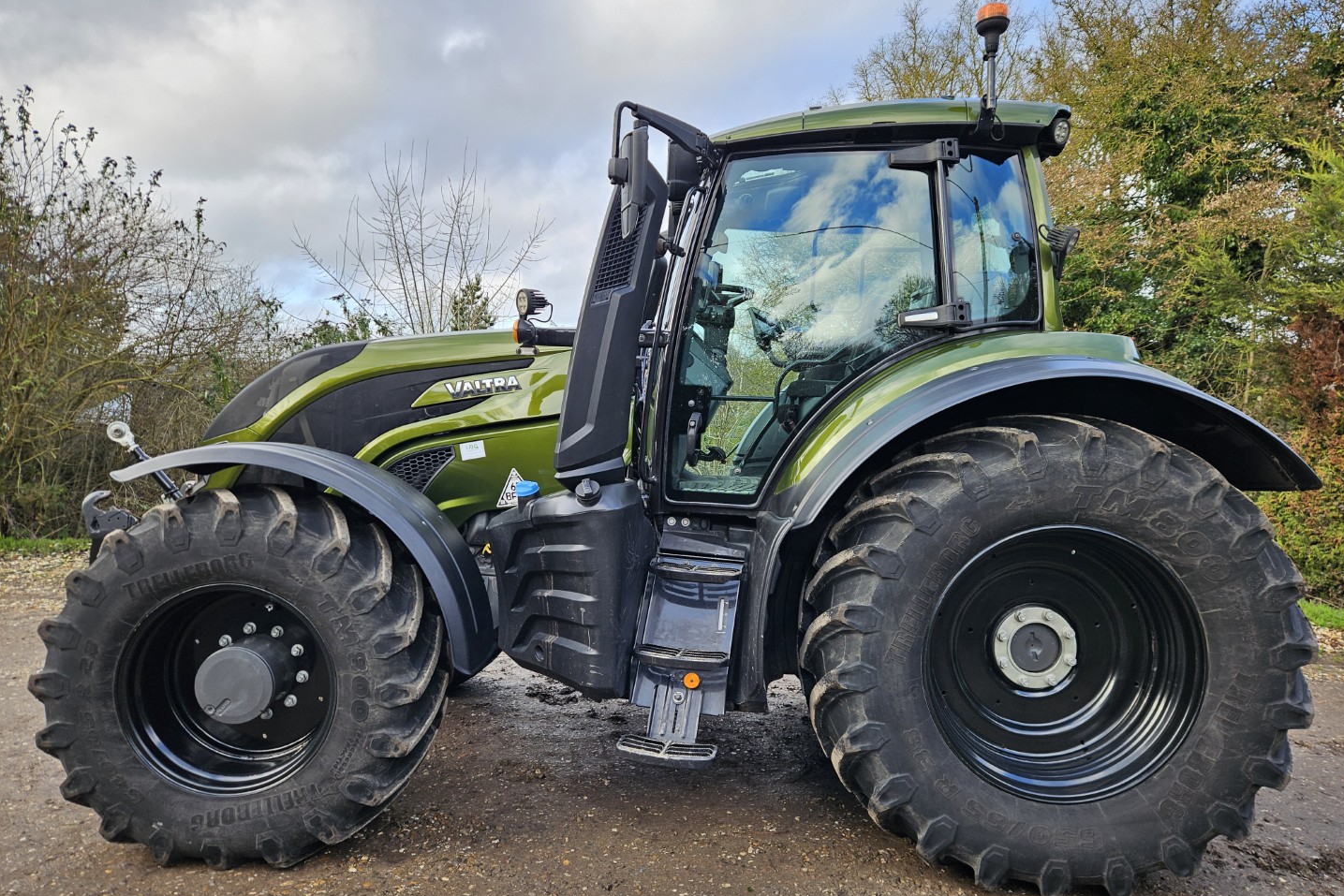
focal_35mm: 24
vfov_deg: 53.1
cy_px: 453
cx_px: 673
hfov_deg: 73.7
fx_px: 896
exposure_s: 1/251
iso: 25
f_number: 1.8
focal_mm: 5.4
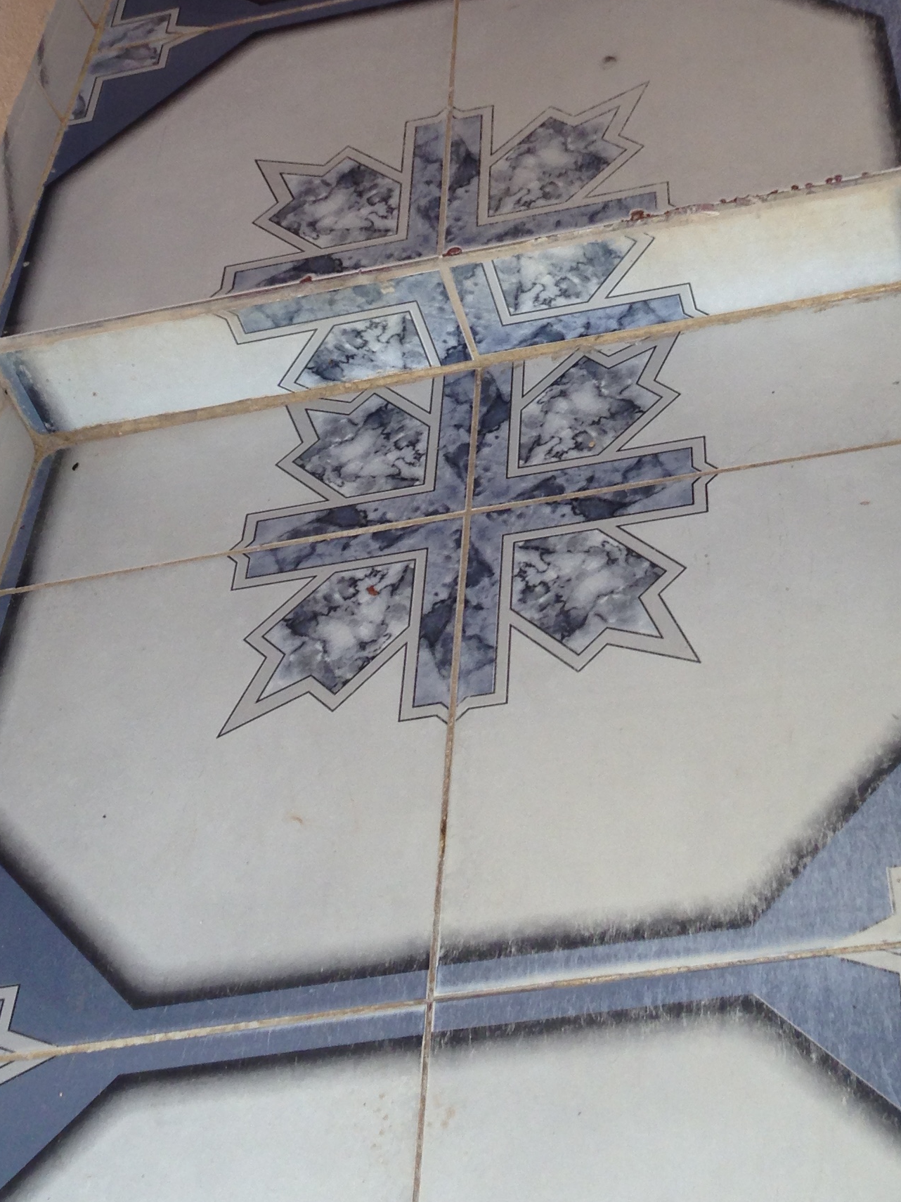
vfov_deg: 29.7
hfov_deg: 23.3
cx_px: 525
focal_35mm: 63
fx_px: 2187
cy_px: 167
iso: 50
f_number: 2.4
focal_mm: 4.12
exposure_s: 1/69
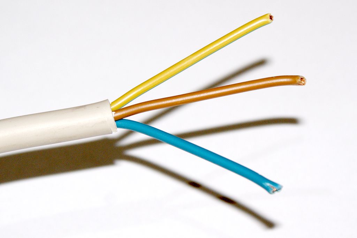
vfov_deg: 16.5
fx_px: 818
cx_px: 178
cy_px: 119
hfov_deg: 24.6
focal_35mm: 82
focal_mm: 55
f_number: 5.6
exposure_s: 1/80
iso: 400
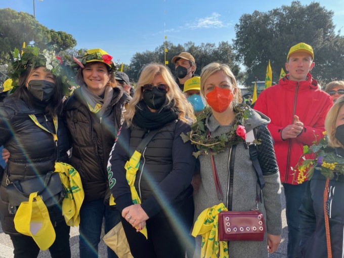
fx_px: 258
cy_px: 129
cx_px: 172
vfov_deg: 53.1
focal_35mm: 26
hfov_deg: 67.3
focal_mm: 4.2
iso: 32
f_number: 1.6
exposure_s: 1/1043
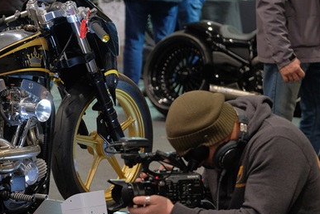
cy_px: 108
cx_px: 12
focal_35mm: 200
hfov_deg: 10.2
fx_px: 1779
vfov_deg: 6.9
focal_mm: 68.7
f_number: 3.2
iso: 1250
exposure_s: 1/60
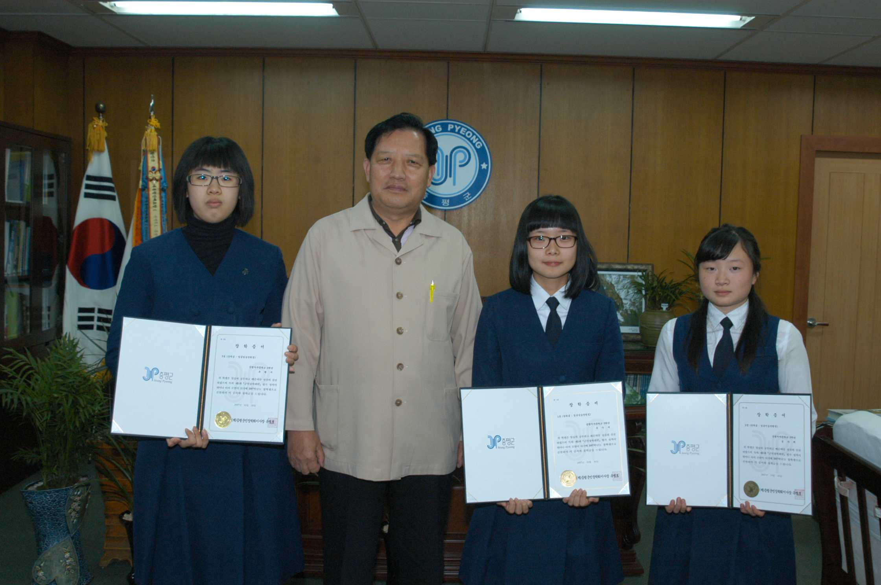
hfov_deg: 53.2
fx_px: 880
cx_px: 440
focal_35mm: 36
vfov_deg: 36.8
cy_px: 292
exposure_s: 1/60
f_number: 7.1
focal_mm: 24
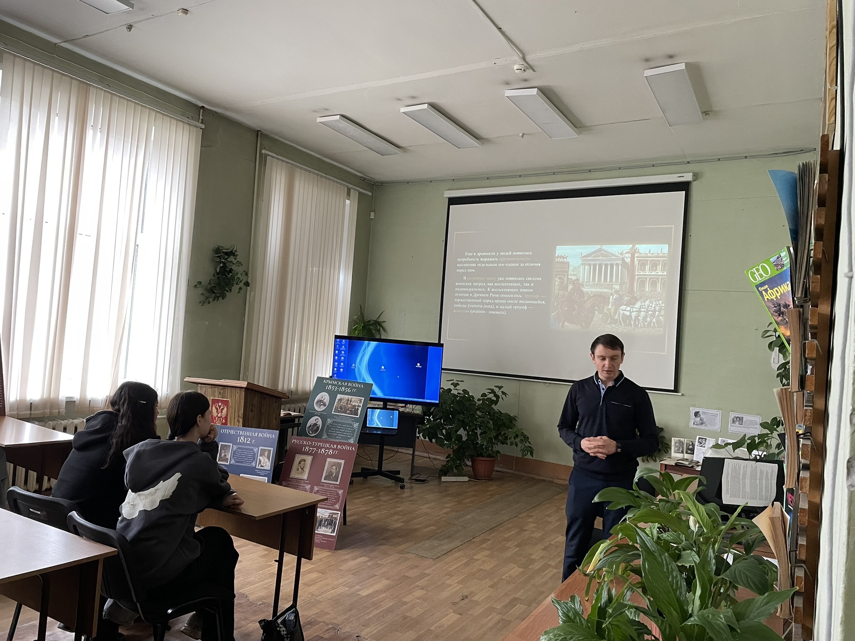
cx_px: 428
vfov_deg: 53.1
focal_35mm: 26
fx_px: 642
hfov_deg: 67.3
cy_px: 320
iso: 250
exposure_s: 1/60
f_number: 1.6
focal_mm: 4.2
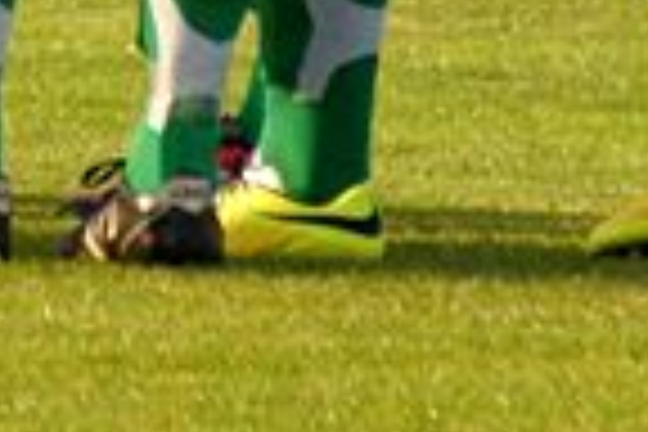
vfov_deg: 0.6
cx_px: -855
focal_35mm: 2206
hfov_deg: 0.9
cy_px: -700
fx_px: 39705
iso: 320
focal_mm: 250
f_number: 5.6
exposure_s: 1/1000
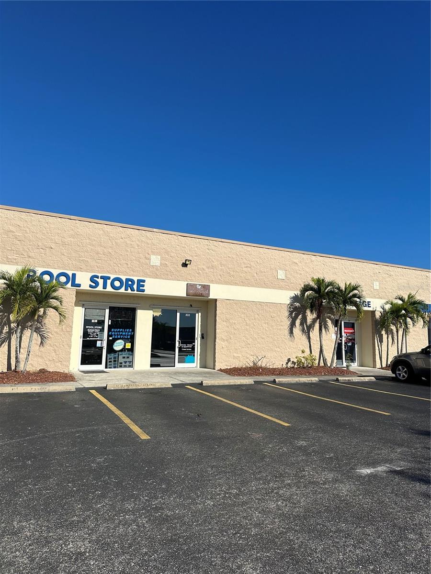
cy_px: 287
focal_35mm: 24
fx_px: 398
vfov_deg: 71.6
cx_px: 216
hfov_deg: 56.8
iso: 80
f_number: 1.78
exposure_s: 1/8929
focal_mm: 6.86
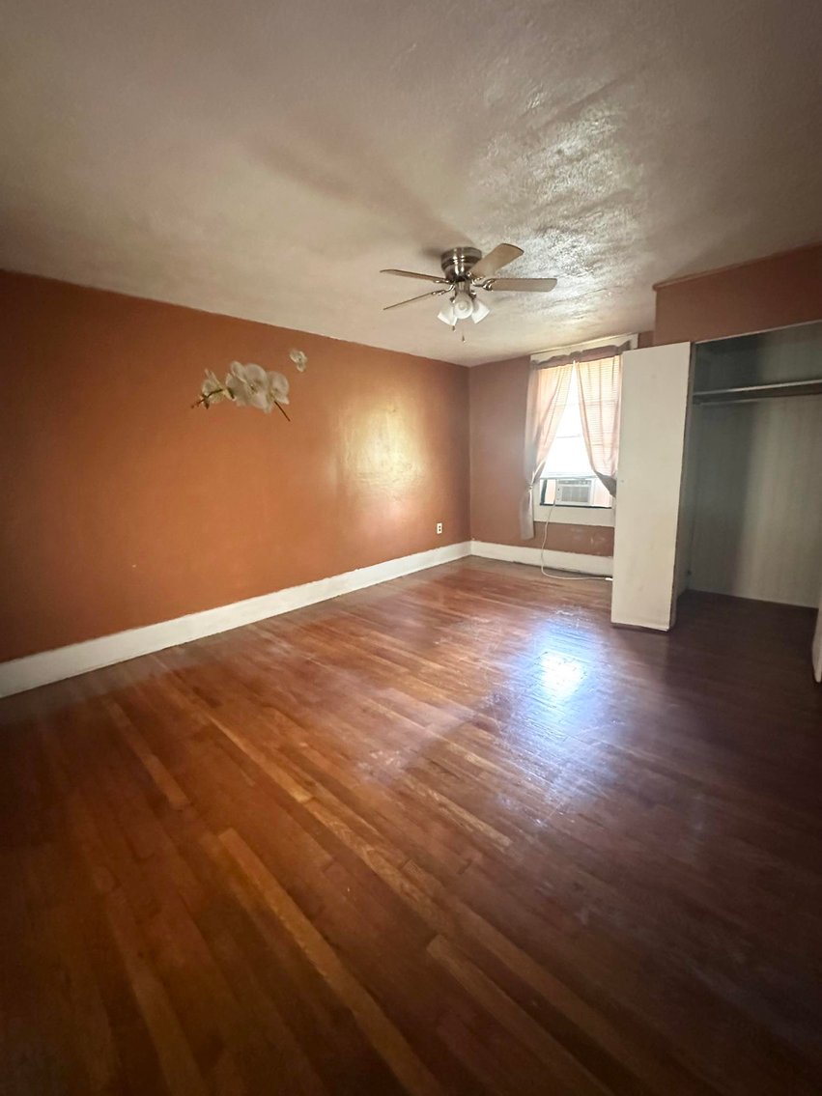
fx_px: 443
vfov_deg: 102.1
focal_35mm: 14
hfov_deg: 85.7
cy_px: 548
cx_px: 411
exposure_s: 1/41
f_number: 2.2
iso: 1250
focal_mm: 2.22
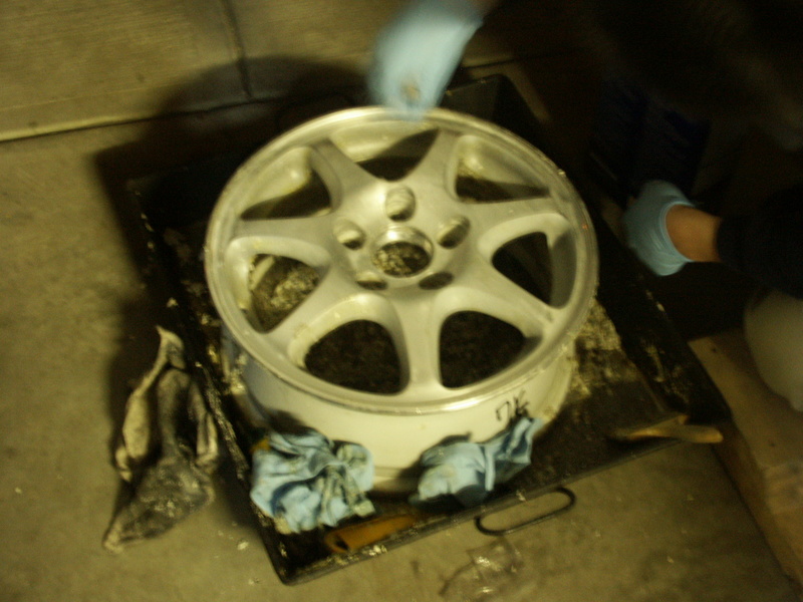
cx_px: 402
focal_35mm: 62
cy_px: 301
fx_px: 1438
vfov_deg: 23.7
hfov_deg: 31.2
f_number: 3.5
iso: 200
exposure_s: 1.5
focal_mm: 15.44
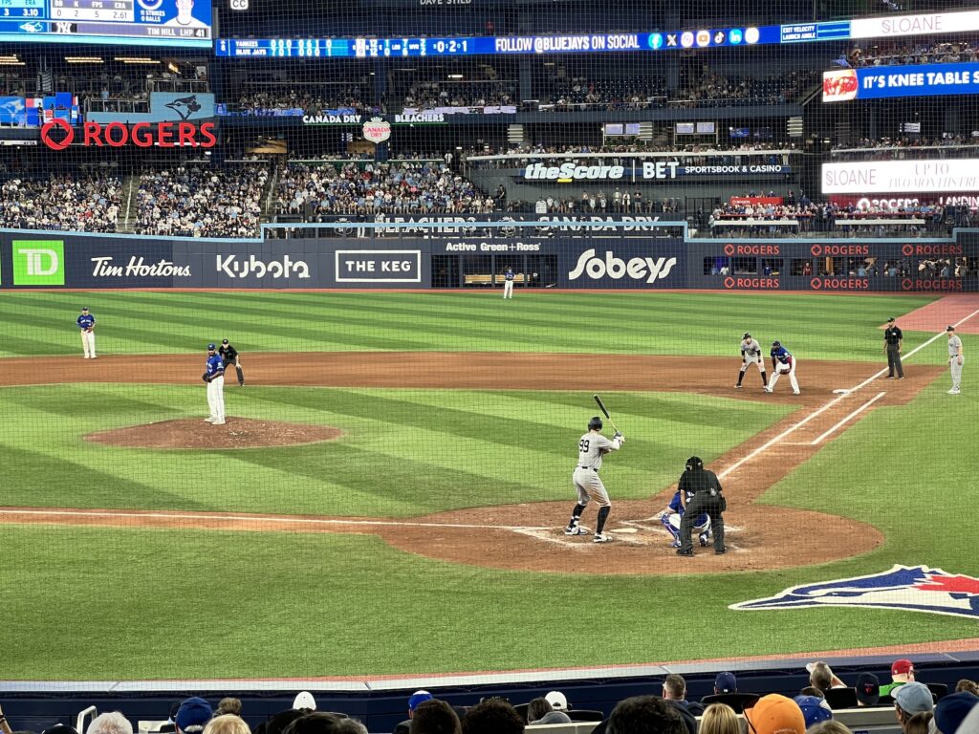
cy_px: 367
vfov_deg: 19.1
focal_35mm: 77
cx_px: 490
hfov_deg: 25.3
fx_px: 2178
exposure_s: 1/99
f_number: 2.8
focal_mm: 9
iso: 125
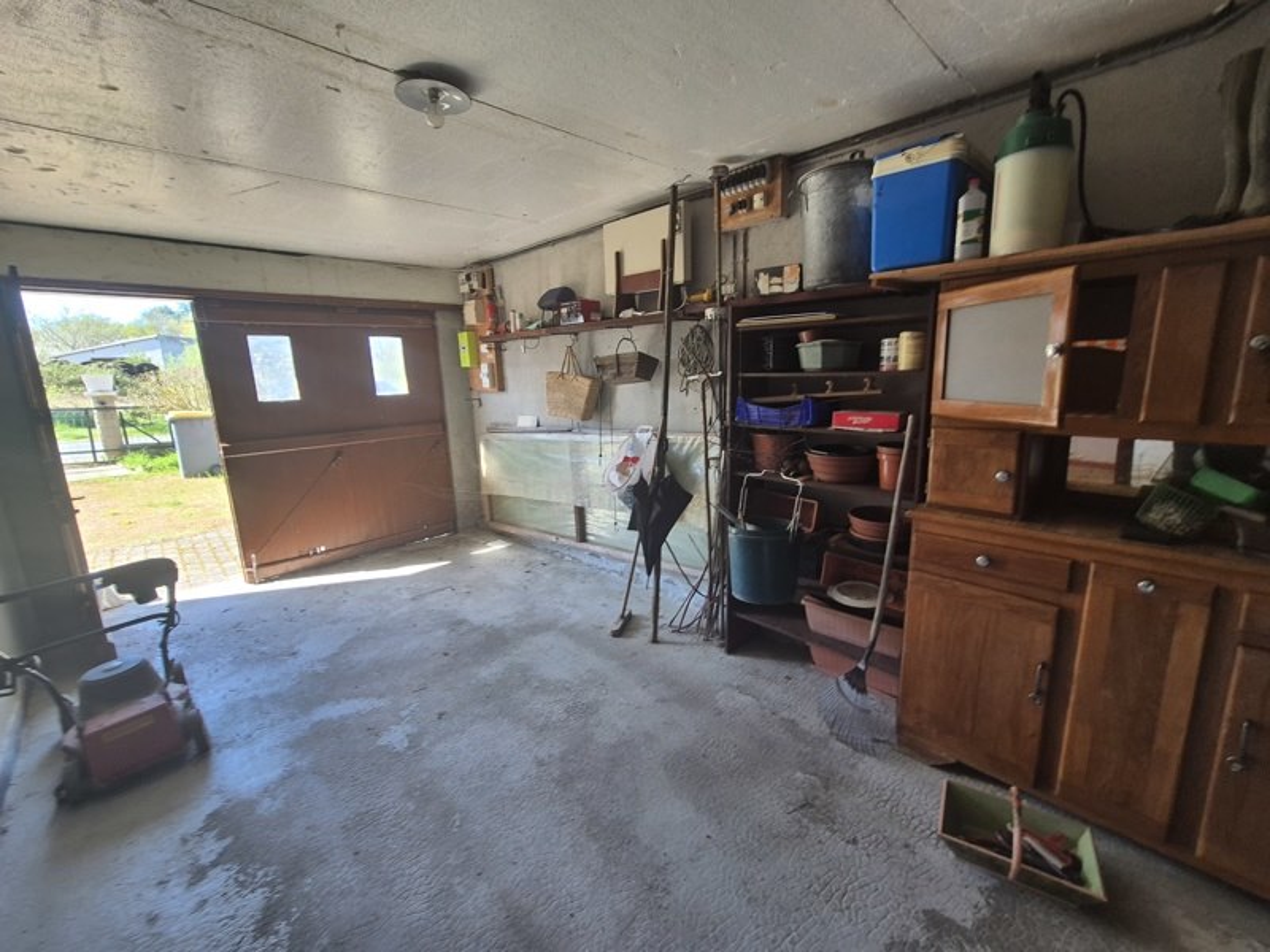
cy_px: 476
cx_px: 635
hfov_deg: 106.2
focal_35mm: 13
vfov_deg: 89.9
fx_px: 477
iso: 64
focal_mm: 2.2
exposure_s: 1/50
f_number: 2.2
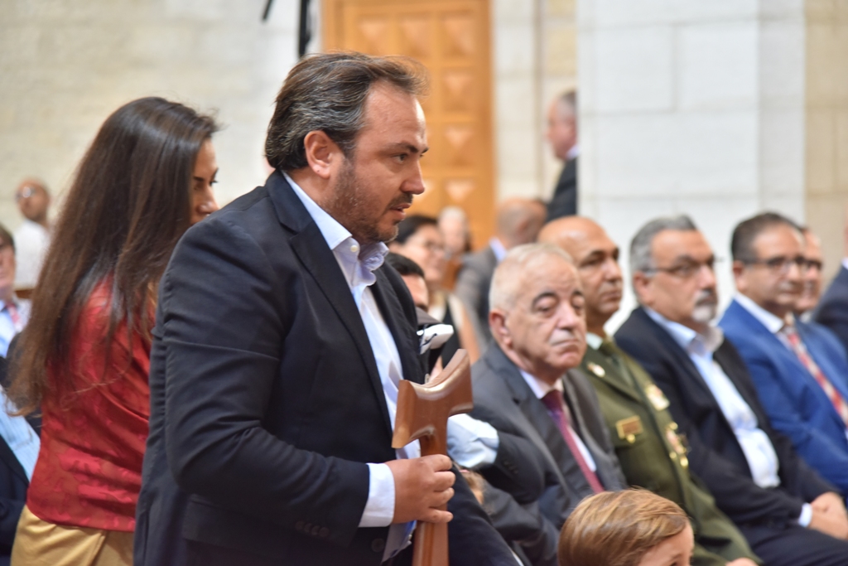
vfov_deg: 11.4
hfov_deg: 17.1
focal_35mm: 120
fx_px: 2827
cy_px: 283
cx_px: 424
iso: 1600
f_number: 4.5
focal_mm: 120
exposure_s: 1/80
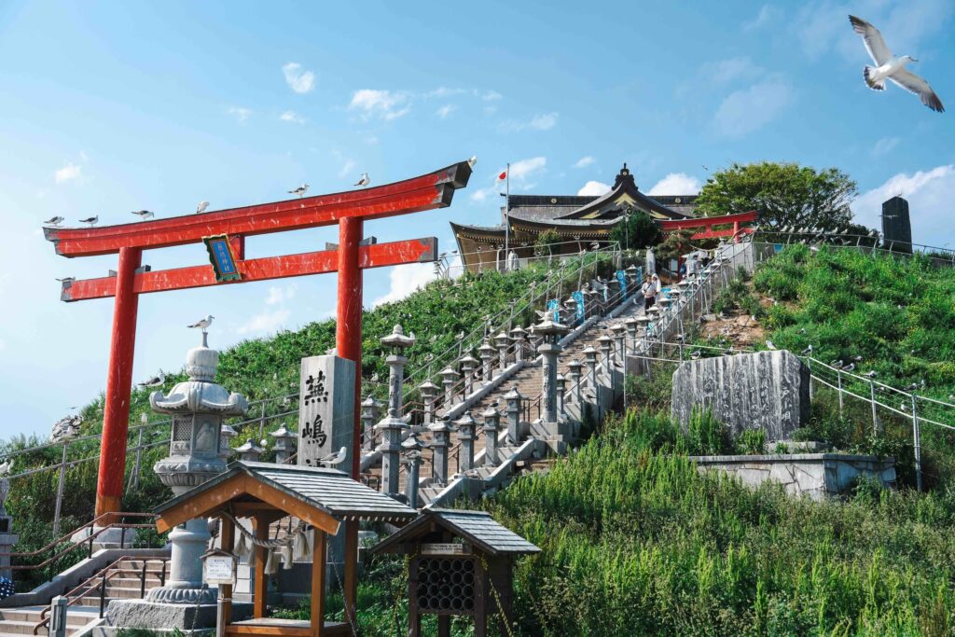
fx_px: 1035
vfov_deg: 34.2
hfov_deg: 49.5
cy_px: 318
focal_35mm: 39
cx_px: 478
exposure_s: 1/1250
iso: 100
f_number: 4.5
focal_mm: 39
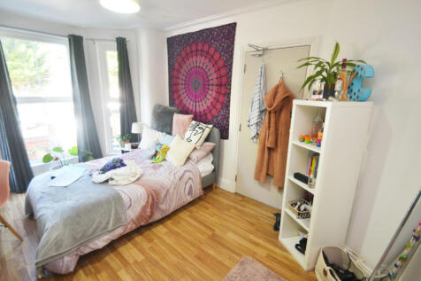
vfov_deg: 72.0
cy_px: 140
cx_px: 210
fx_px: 193
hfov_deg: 95.0
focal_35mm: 16
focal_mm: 11
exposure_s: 1/60
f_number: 3.5
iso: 500
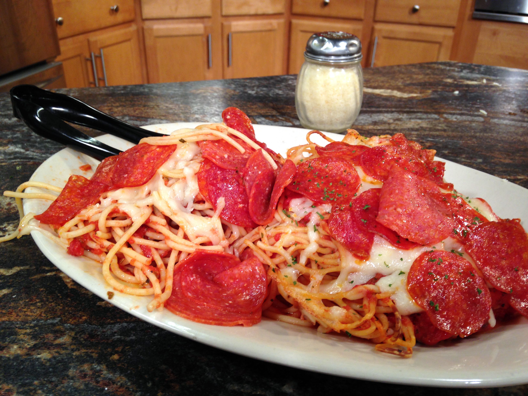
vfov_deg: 42.9
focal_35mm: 33
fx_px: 503
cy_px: 198
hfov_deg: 55.4
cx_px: 264
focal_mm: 4.12
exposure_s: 1/24
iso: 50
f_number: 2.4
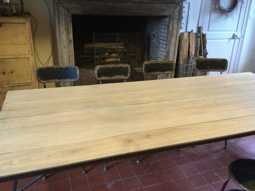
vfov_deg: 45.4
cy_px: 96
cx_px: 128
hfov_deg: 58.4
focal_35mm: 31
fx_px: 228
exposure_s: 1/17
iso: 250
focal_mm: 3.3
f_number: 2.4
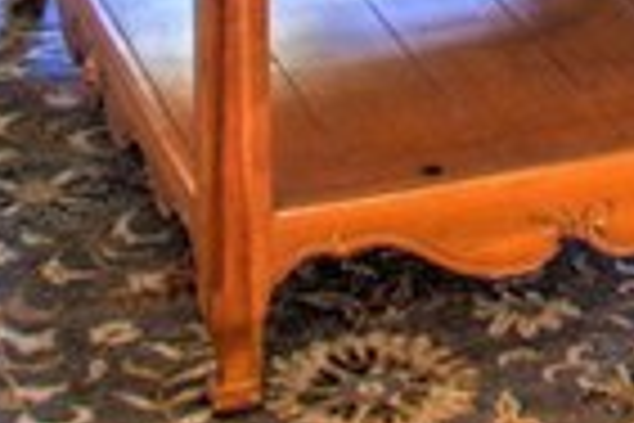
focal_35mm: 174
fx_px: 3064
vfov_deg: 6.8
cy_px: -1033
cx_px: 396
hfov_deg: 11.8
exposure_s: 1/10
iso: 200
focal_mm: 24
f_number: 9
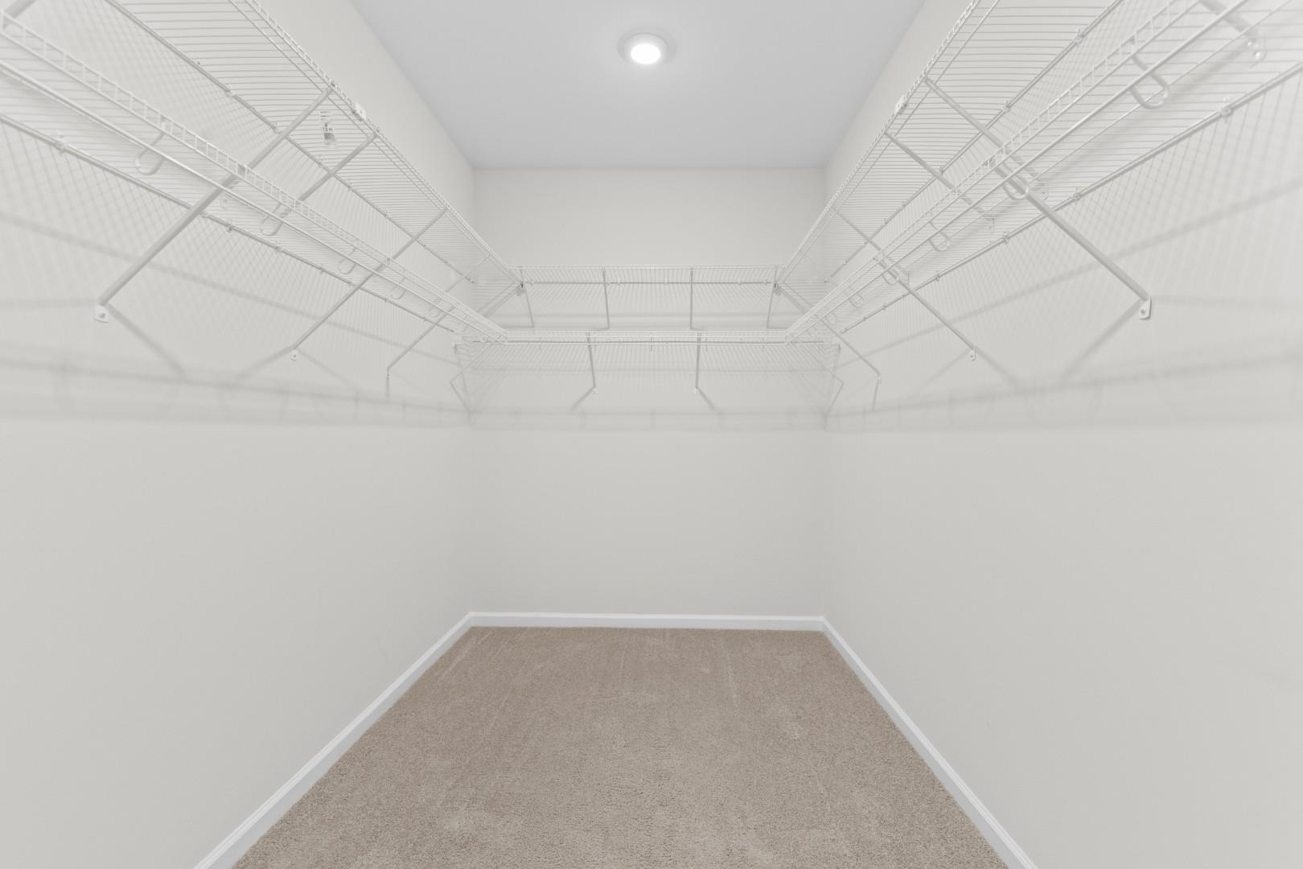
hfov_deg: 100.4
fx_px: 543
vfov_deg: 77.3
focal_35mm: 15
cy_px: 434
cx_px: 652
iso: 100
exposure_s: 1/3
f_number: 4.5
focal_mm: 10
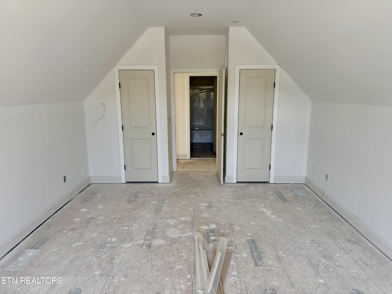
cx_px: 196
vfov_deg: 56.8
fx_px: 272
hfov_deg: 71.6
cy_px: 147
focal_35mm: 24
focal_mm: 6.76
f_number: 1.78
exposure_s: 1/121
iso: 160
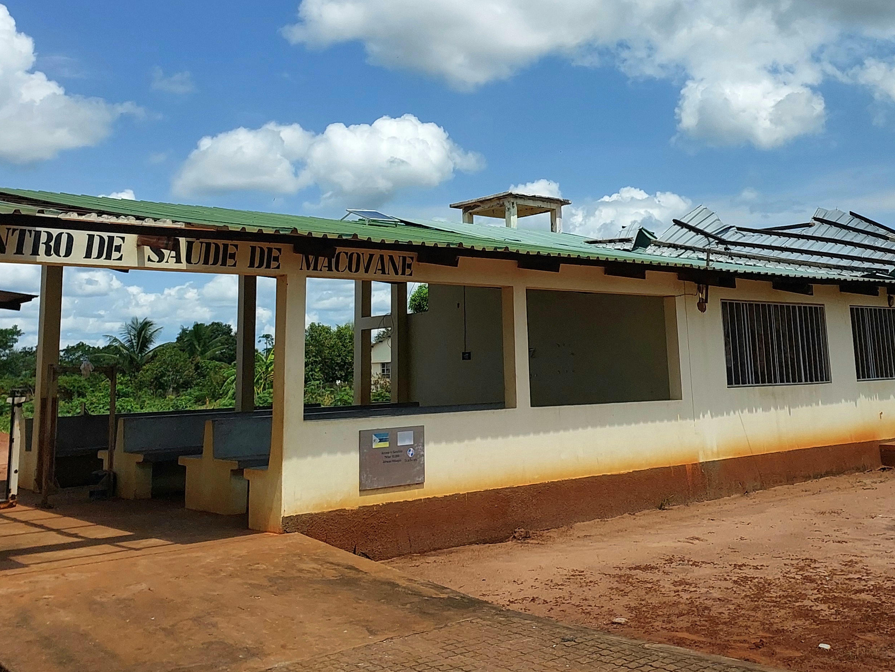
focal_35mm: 37
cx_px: 499
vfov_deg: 37.9
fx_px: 957
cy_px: 189
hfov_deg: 50.0
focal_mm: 5.06
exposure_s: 1/2500
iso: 25
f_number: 1.8
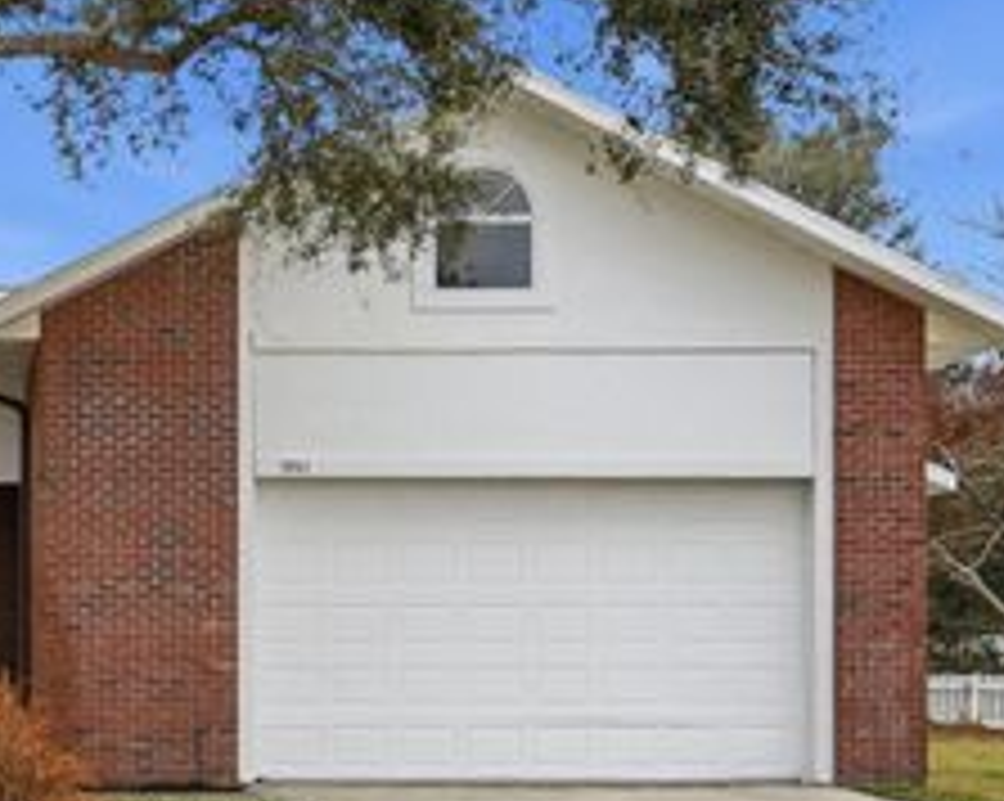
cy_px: 682
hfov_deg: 22.2
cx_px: -54
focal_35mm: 82
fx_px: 2434
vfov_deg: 18.5
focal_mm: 26
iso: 160
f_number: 4
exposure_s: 1/6400
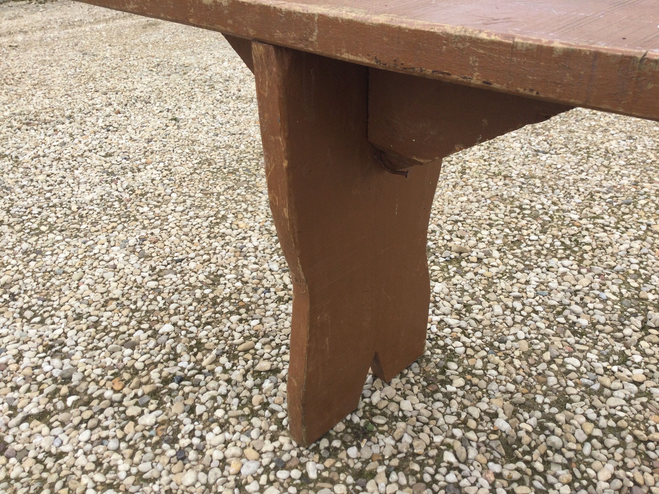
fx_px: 590
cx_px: 330
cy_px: 247
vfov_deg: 45.4
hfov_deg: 58.4
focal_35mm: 31
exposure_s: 1/590
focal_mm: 3.3
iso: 25
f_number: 2.4
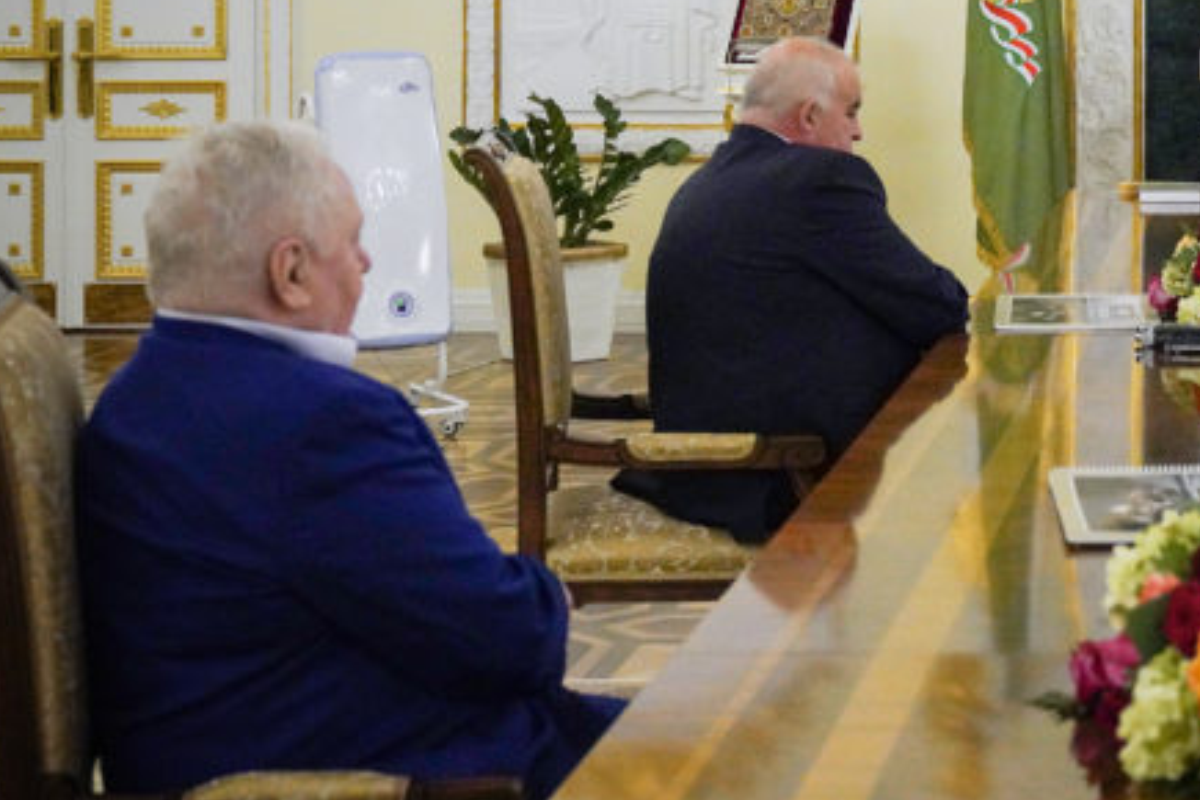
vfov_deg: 15.5
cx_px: 1308
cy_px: 90
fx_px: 2900
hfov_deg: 22.1
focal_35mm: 87
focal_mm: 37
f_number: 3.5
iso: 4000
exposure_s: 1/400
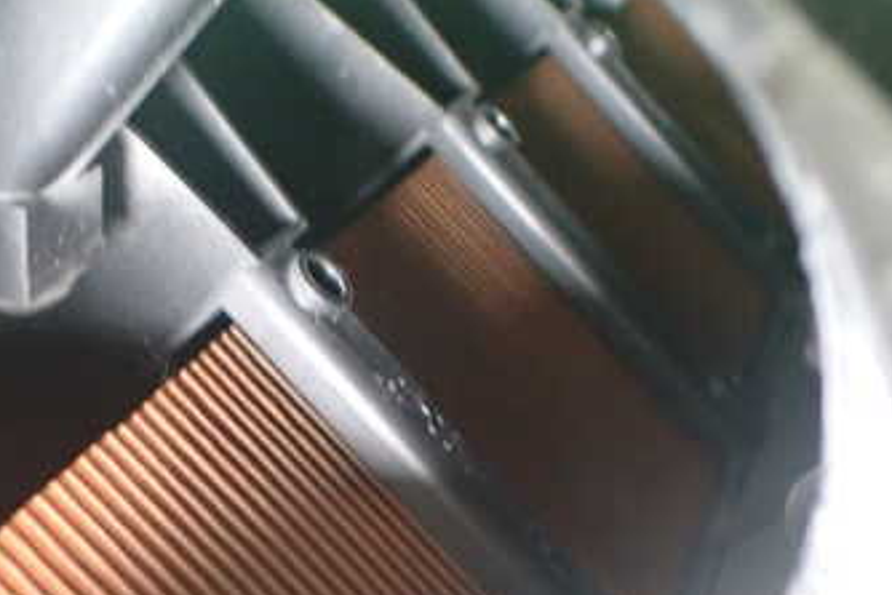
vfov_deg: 23.7
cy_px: 507
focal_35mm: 56
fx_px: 1388
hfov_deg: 35.1
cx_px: 262
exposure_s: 1/30
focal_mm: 5.4
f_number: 2.3
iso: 1000
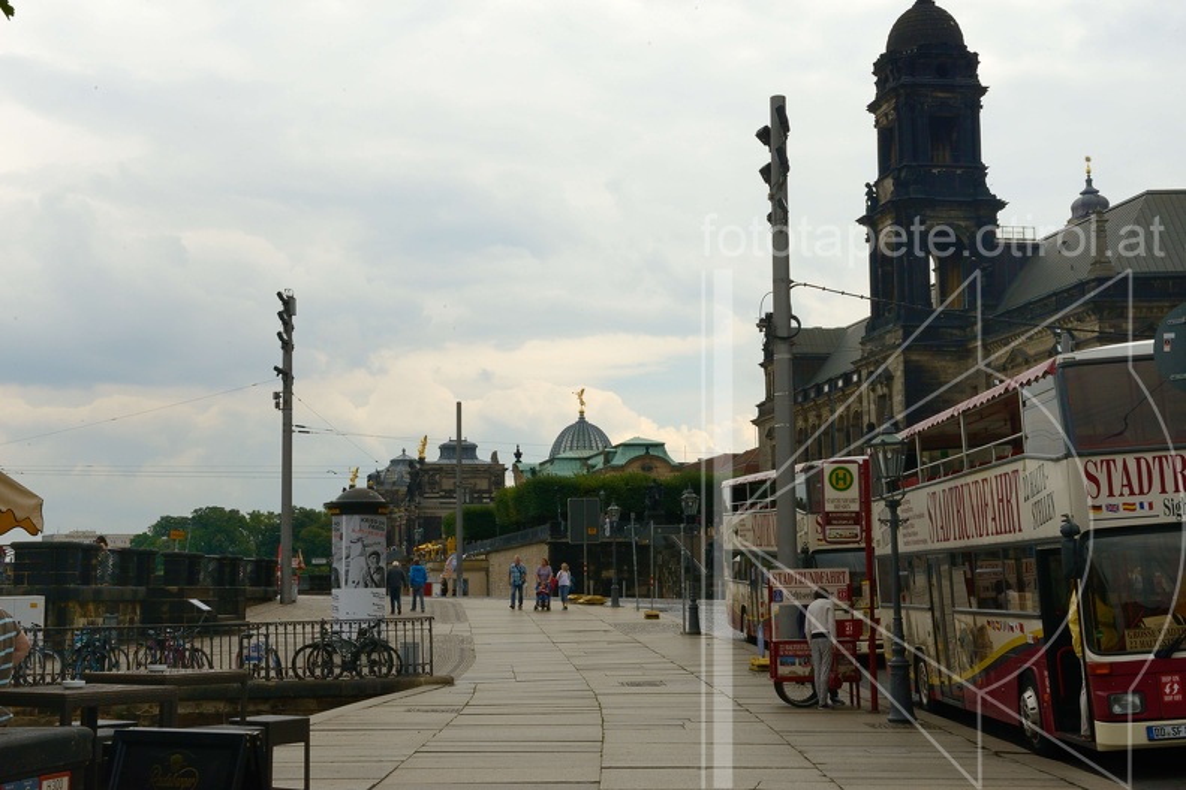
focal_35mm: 55
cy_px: 395
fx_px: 1812
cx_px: 593
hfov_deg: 36.2
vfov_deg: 24.6
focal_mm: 55
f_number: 22
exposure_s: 1/320
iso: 1000
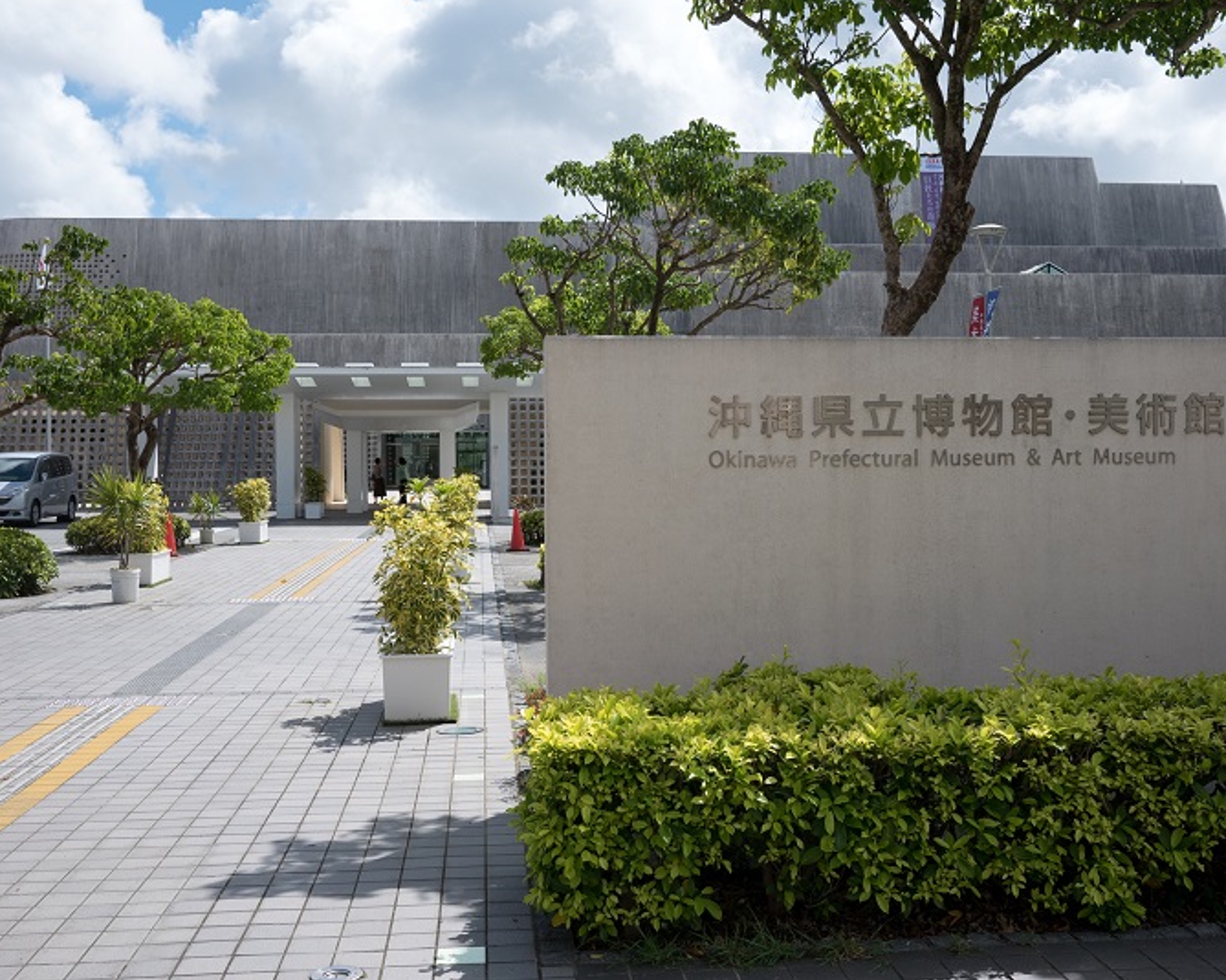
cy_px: 489
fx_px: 1524
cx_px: 623
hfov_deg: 43.8
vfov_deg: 35.7
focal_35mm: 42
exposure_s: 1/800
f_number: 6.3
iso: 200
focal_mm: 20
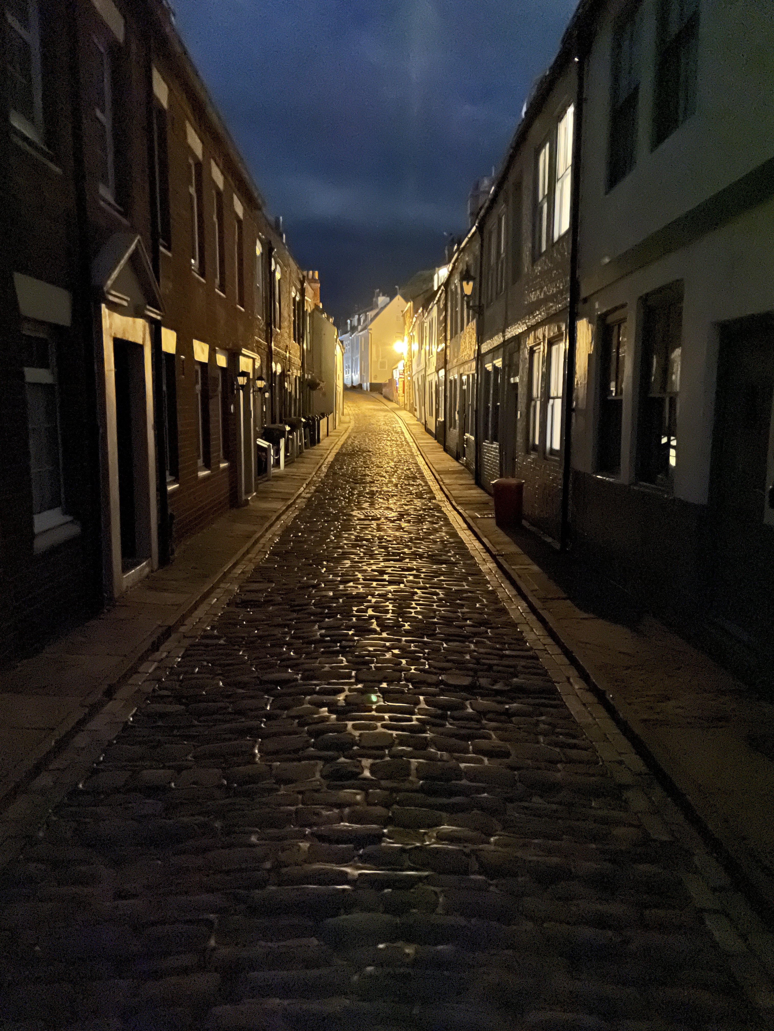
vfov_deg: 67.3
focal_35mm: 26
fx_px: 775
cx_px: 387
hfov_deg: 53.1
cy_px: 516
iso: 8000
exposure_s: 1/4
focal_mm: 4.2
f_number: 1.6
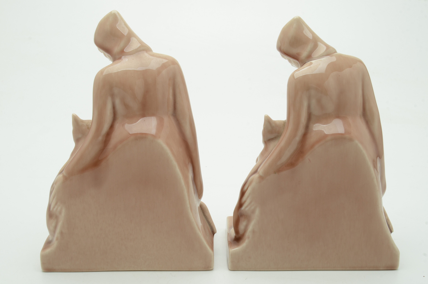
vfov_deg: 28.8
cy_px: 142
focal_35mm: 46
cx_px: 214
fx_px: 552
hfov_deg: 42.4
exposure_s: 1/125
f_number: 14
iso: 200
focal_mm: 31
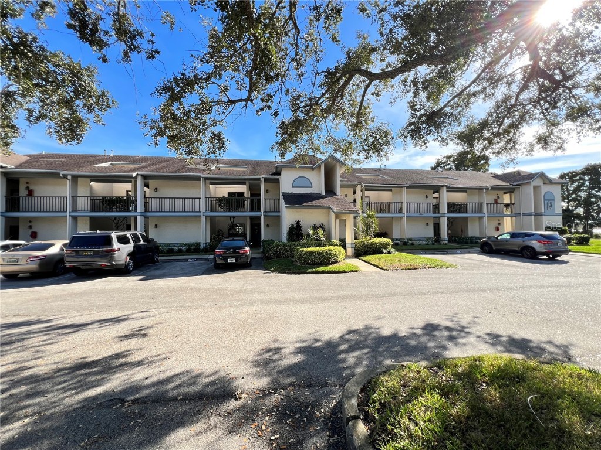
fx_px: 226
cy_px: 225
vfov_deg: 89.9
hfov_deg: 106.2
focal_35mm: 13
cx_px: 300
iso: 32
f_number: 1.8
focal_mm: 1.57
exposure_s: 1/449
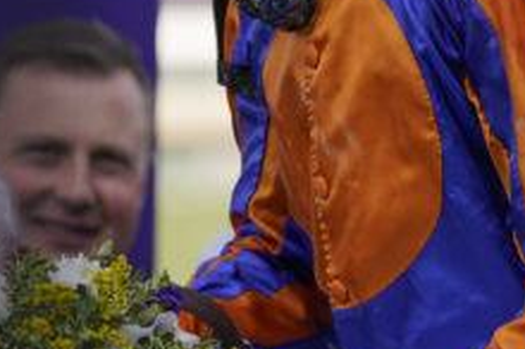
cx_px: 217
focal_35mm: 699
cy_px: 2
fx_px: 10179
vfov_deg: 2.0
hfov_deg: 3.0
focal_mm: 200
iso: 400
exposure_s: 1/2000
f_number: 4
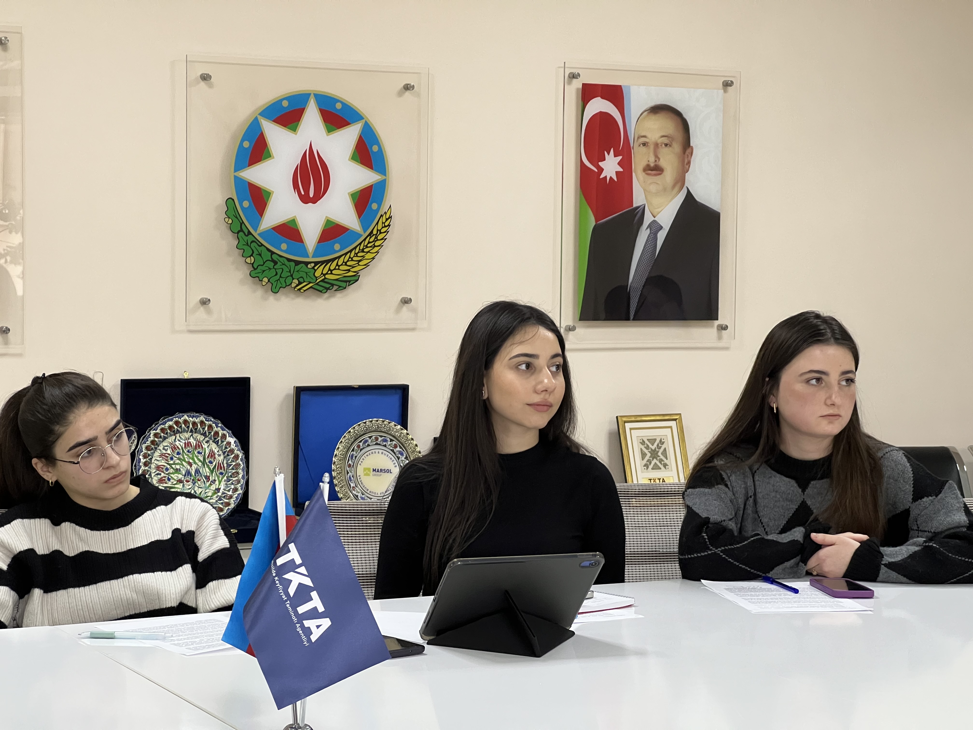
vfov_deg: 19.1
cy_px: 365
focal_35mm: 77
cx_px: 486
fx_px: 2164
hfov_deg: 25.3
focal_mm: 9
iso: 320
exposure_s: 1/60
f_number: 2.8
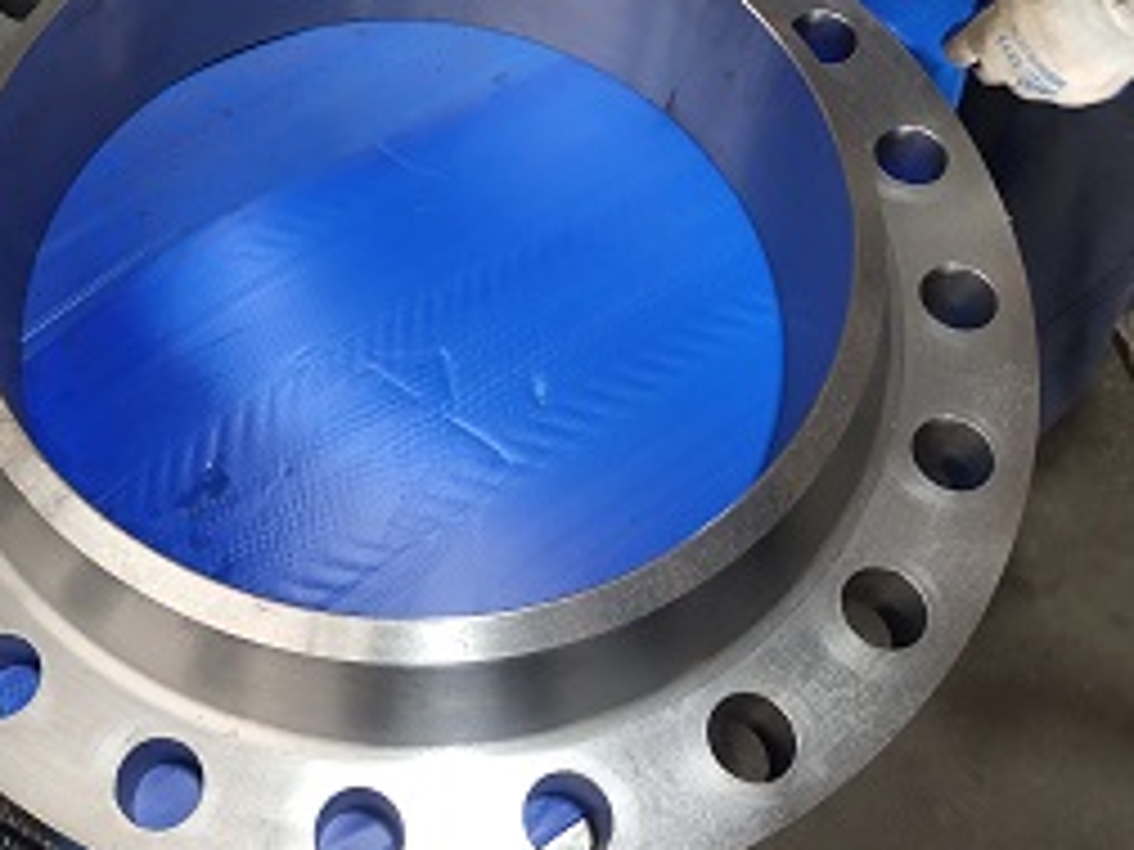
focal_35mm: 46
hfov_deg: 40.5
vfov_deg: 31.4
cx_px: 342
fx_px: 1507
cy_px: 315
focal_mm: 4.27
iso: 157
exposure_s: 1/50
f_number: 1.8
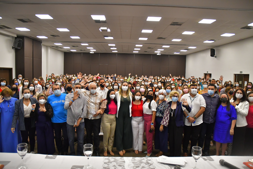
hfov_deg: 73.7
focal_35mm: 24
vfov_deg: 53.1
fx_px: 169
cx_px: 126
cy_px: 84
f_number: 2.8
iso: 3200
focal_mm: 16
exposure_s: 1/350
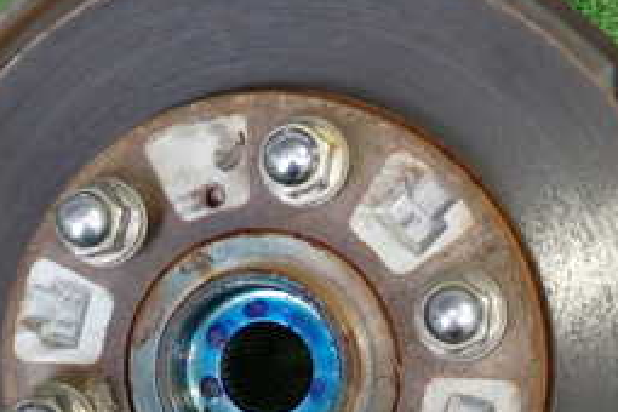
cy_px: 361
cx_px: 317
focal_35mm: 88
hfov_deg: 23.1
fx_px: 1511
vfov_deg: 15.4
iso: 320
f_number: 2.5
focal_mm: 6.37
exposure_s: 1/40
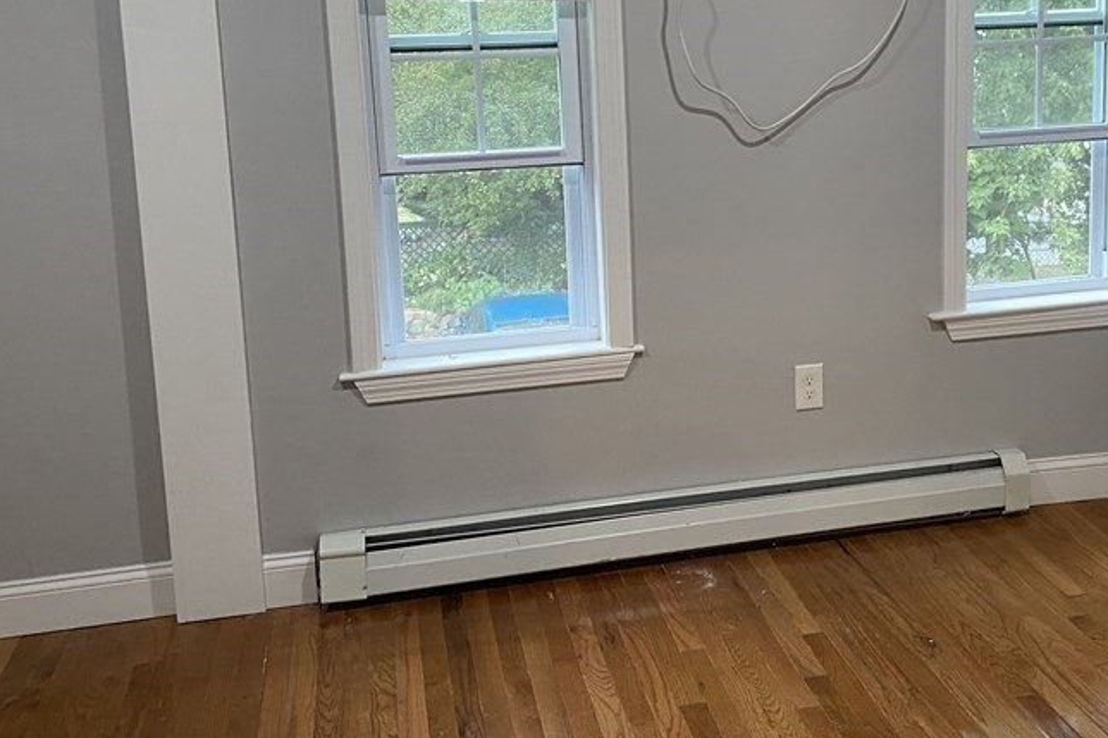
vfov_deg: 30.9
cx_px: 700
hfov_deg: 45.0
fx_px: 1323
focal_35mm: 43
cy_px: 243
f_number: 1.8
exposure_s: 1/60
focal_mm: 4.25
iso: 200
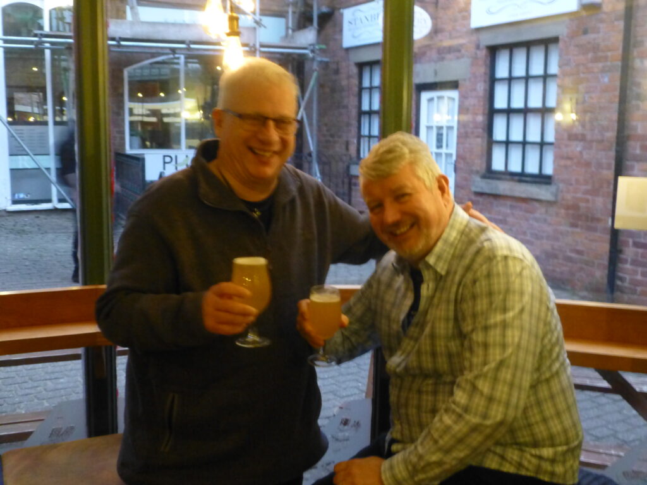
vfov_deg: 36.8
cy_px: 242
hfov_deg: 47.9
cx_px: 324
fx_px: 729
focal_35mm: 39
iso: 800
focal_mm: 6.9
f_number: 3.9
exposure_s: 1/8
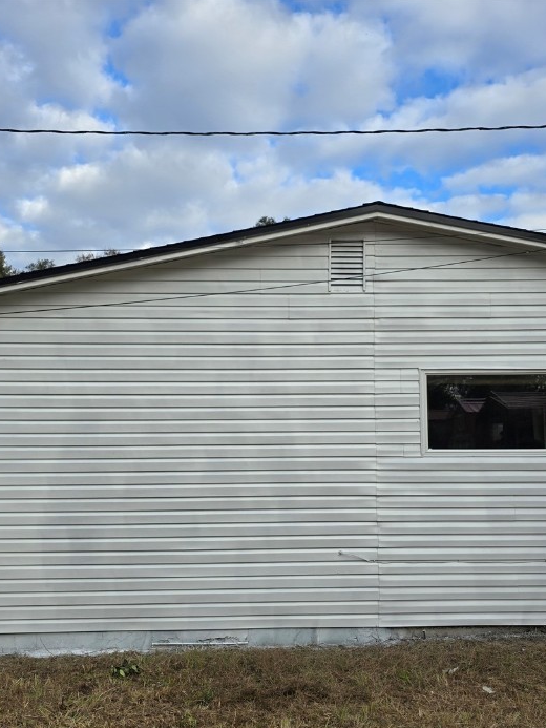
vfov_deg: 53.9
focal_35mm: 34
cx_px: 291
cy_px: 400
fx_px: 715
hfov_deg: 41.8
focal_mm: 6.3
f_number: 1.7
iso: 12
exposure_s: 1/465
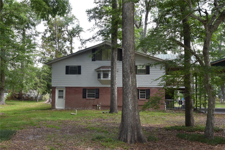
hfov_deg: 39.6
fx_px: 313
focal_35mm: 50
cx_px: 112
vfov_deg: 27.0
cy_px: 75
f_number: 13
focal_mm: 50
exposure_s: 1/200
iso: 1250
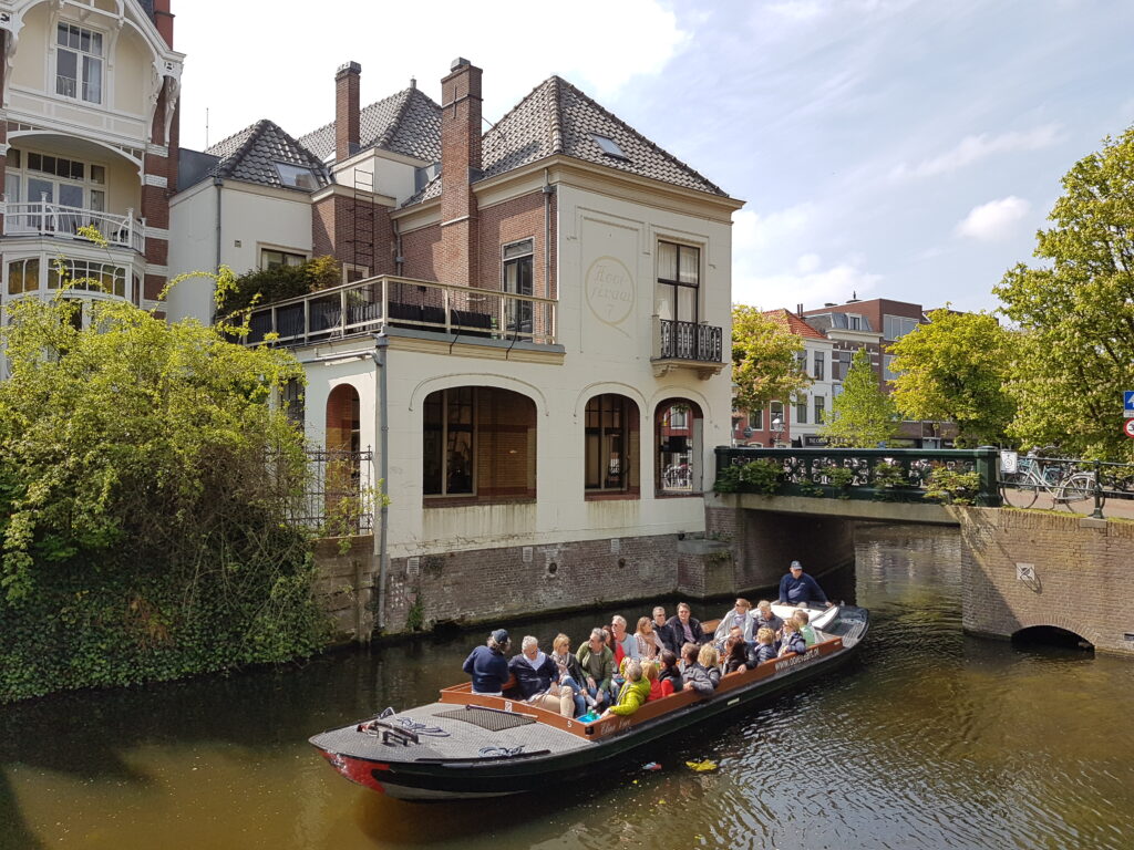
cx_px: 567
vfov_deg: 53.1
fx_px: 852
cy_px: 425
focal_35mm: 26
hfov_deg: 67.3
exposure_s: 1/1384
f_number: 1.7
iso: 40
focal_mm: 4.2
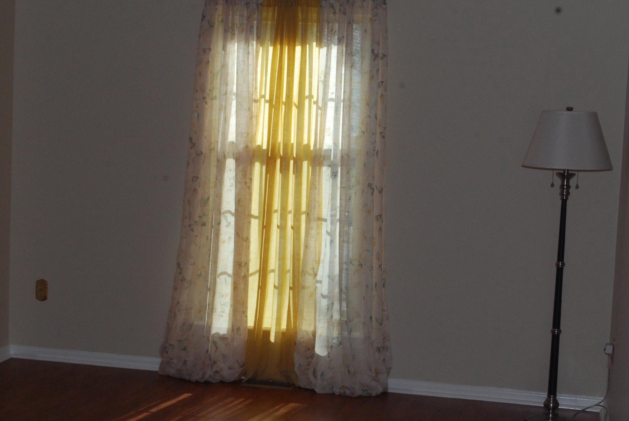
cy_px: 225
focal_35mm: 68
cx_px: 291
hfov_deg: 29.8
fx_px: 1183
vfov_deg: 20.2
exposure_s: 1/200
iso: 800
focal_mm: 35
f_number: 14
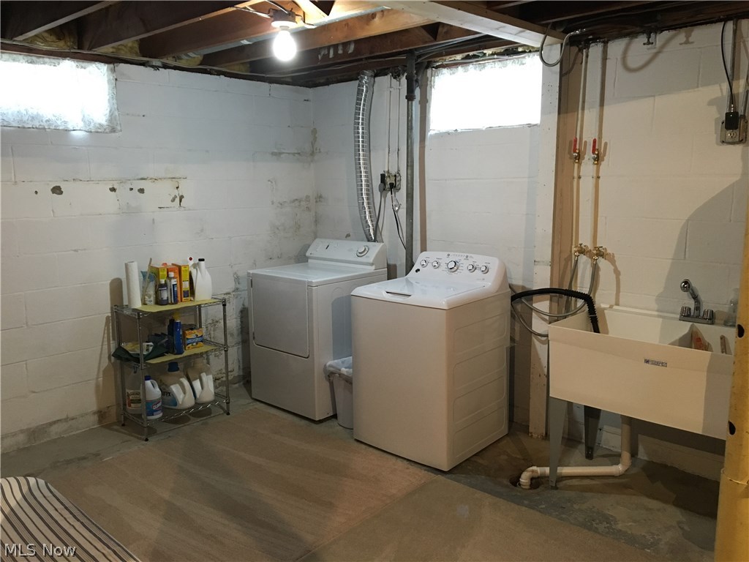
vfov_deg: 48.2
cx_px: 374
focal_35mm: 29
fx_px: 627
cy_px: 281
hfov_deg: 61.7
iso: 160
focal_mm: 4.15
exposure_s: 1/30
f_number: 2.2
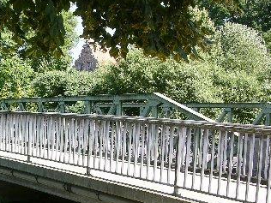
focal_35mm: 65
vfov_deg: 22.2
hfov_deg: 28.9
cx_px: 38
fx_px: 509
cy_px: 169
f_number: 6.3
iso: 50
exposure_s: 1/71
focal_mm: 8.9
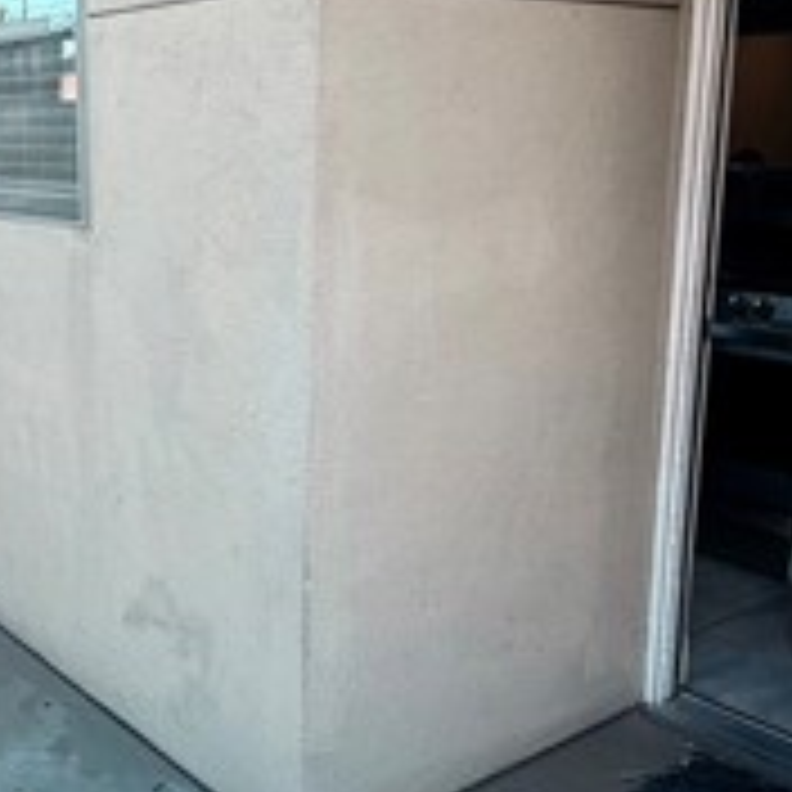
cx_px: 153
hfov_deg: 36.2
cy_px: 364
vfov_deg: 37.5
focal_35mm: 45
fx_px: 1165
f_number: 2.2
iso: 50
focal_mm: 2.22
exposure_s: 1/149
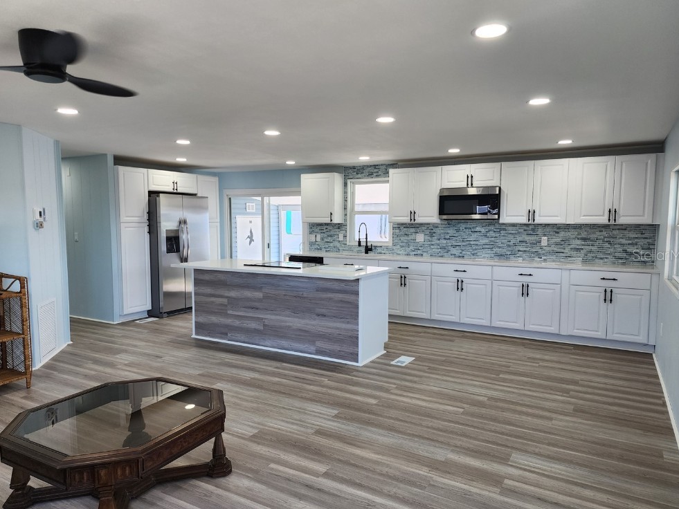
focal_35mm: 24
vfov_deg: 56.8
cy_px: 254
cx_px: 343
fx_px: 471
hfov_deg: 71.6
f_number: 1.8
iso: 100
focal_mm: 6.4
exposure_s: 1/180
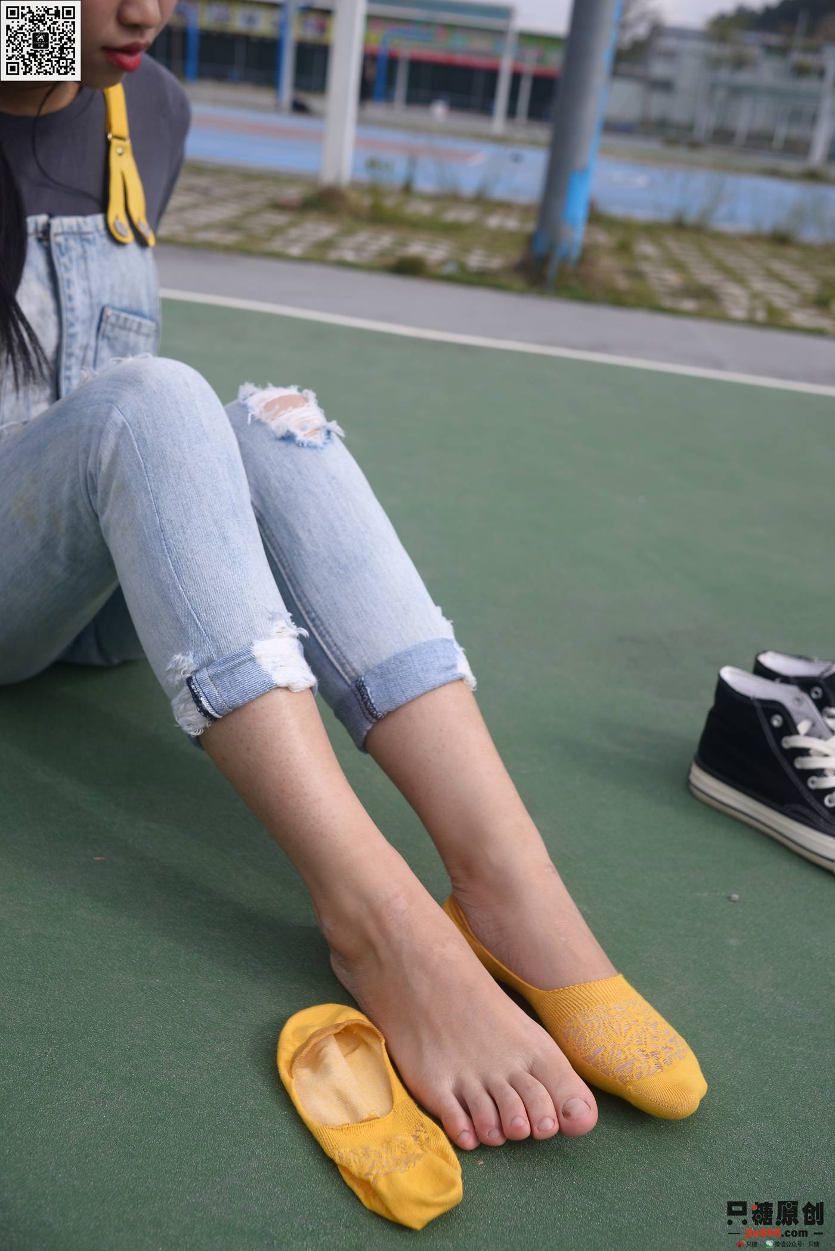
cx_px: 418
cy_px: 626
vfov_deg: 54.4
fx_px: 1216
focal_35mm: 35
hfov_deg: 37.9
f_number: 6.3
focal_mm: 35
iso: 100
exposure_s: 1/500
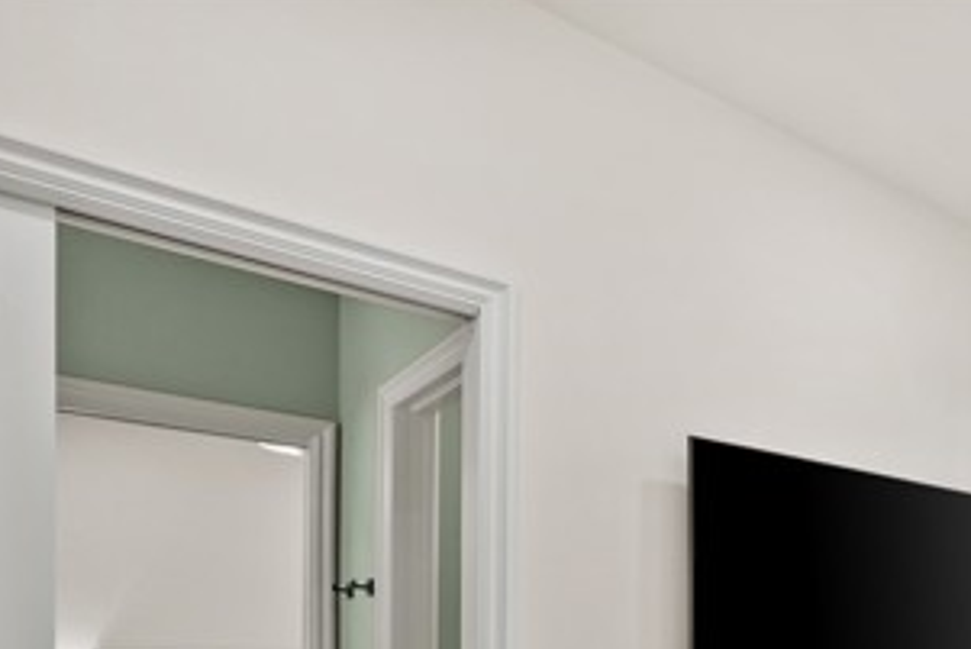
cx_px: 900
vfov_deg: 34.7
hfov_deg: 48.9
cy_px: 673
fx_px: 917
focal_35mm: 34
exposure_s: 1/15
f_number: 4.5
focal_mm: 16
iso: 640
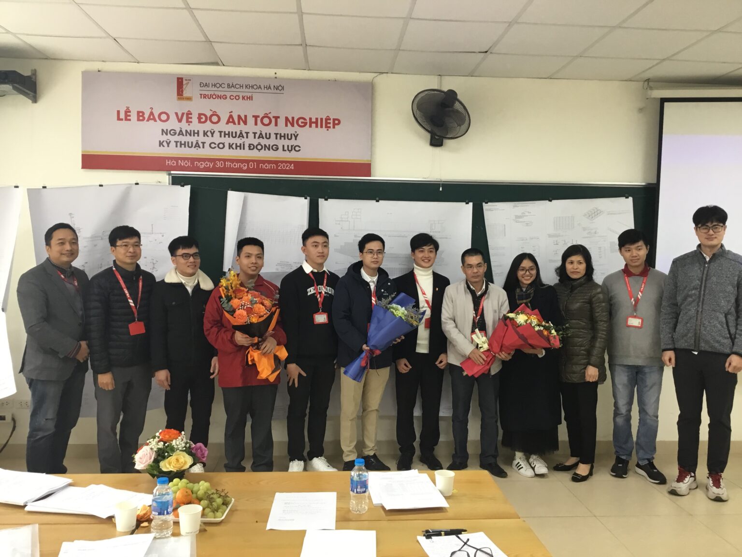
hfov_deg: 58.4
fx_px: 664
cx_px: 371
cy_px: 278
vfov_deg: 45.4
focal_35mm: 31
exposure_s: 1/33
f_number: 2.4
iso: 80
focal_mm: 3.3
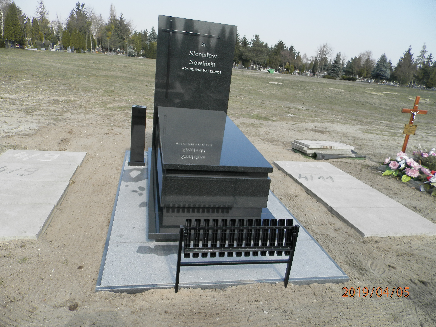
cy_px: 164
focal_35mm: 25
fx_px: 315
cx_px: 218
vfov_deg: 54.9
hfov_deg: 69.4
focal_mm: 4.5
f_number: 3.1
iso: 80
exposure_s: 1/640
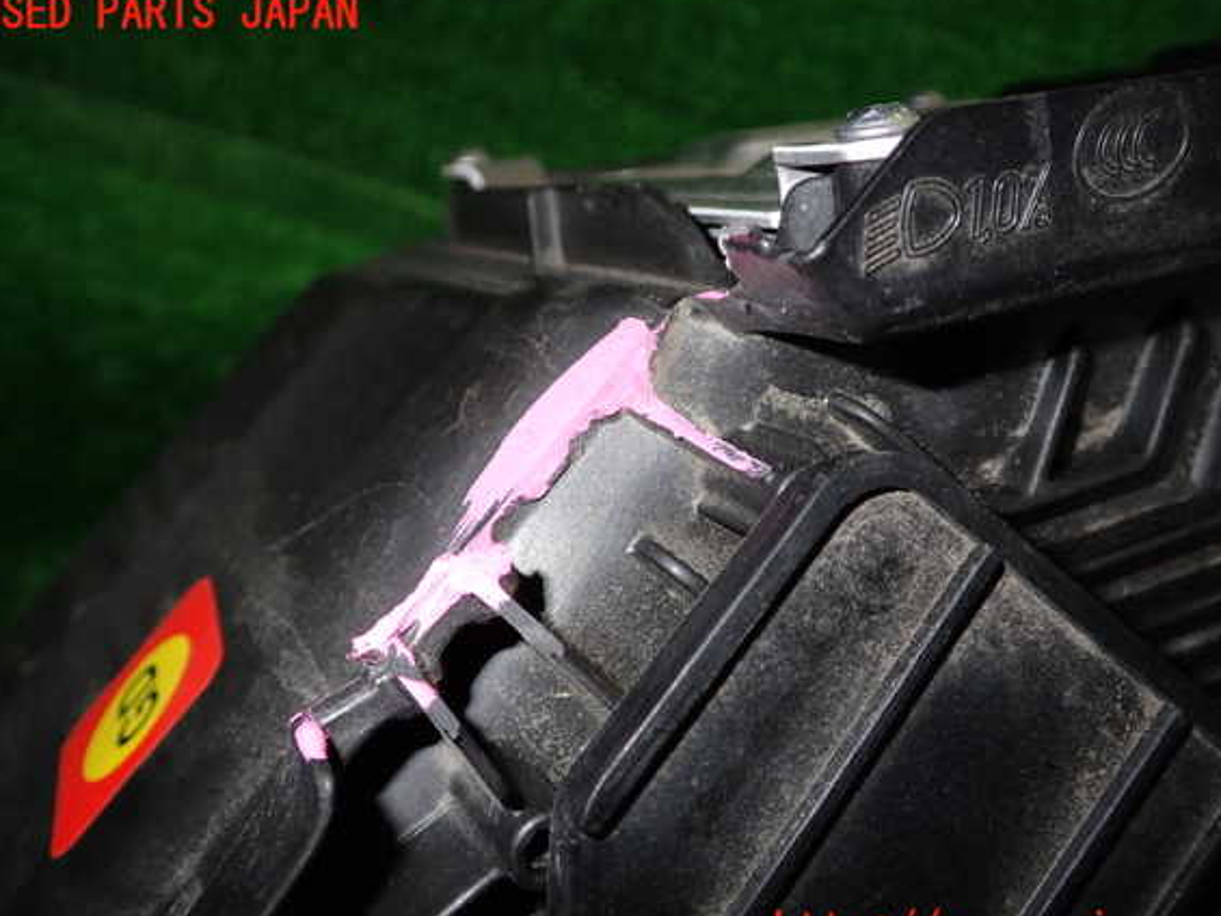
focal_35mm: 34
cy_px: 473
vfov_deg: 41.8
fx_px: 1200
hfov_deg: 53.9
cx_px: 614
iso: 200
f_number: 7.1
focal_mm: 5.79
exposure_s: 1/30
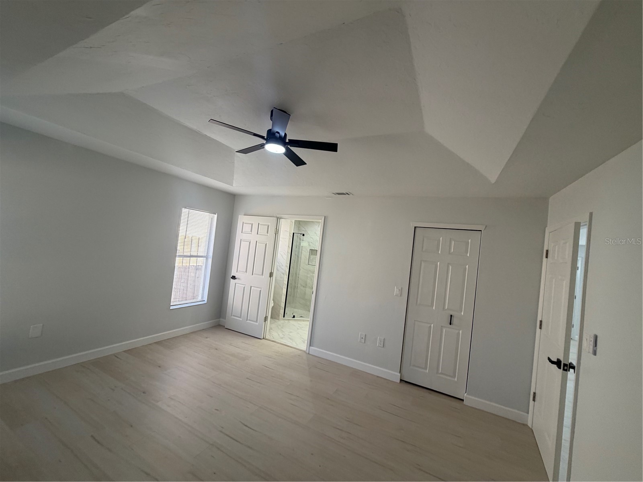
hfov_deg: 102.1
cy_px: 241
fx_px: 260
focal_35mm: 14
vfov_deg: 85.7
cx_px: 322
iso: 125
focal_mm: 2.22
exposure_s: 1/120
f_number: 2.2
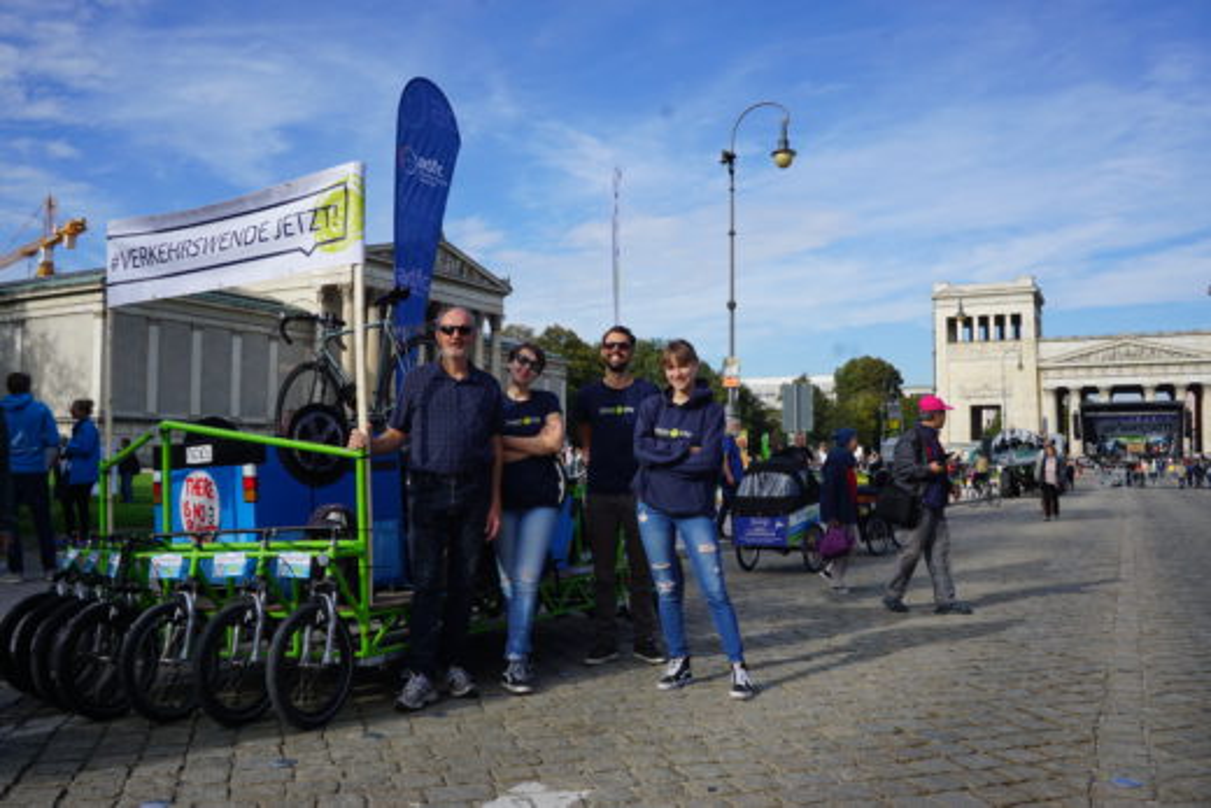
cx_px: 606
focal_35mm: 30
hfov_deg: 61.9
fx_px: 1009
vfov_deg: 43.6
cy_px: 404
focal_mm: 20
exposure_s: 1/125
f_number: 11
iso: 100
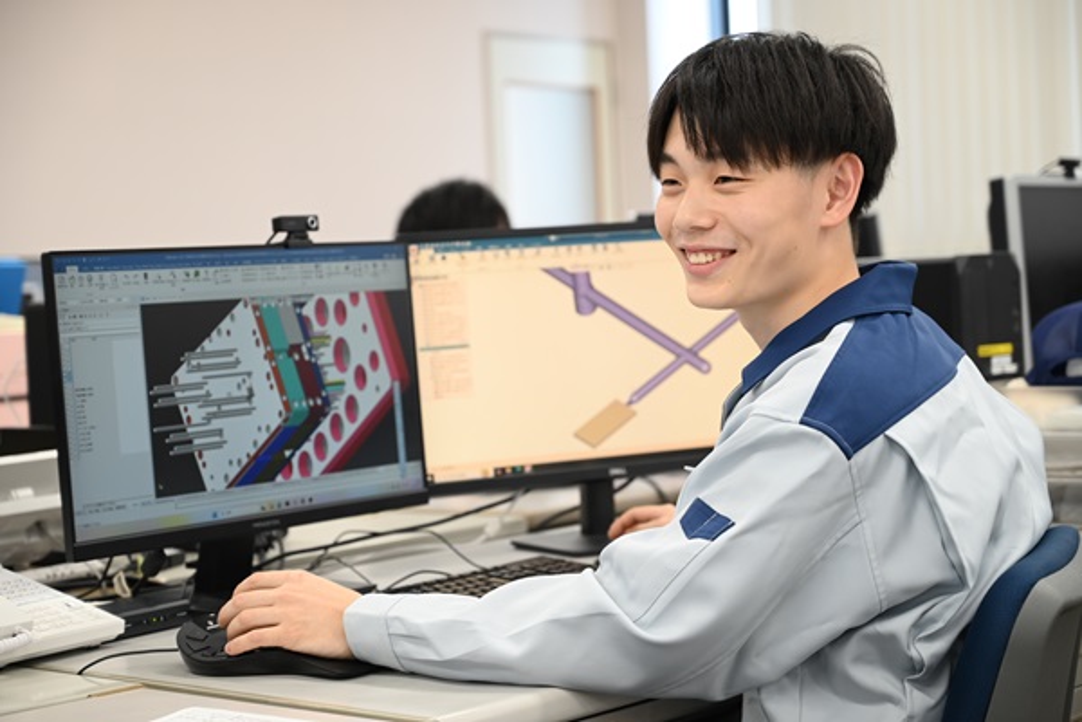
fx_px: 2104
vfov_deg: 19.5
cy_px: 361
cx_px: 541
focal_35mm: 70
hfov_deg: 28.8
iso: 640
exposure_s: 1/80
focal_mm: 70
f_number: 4
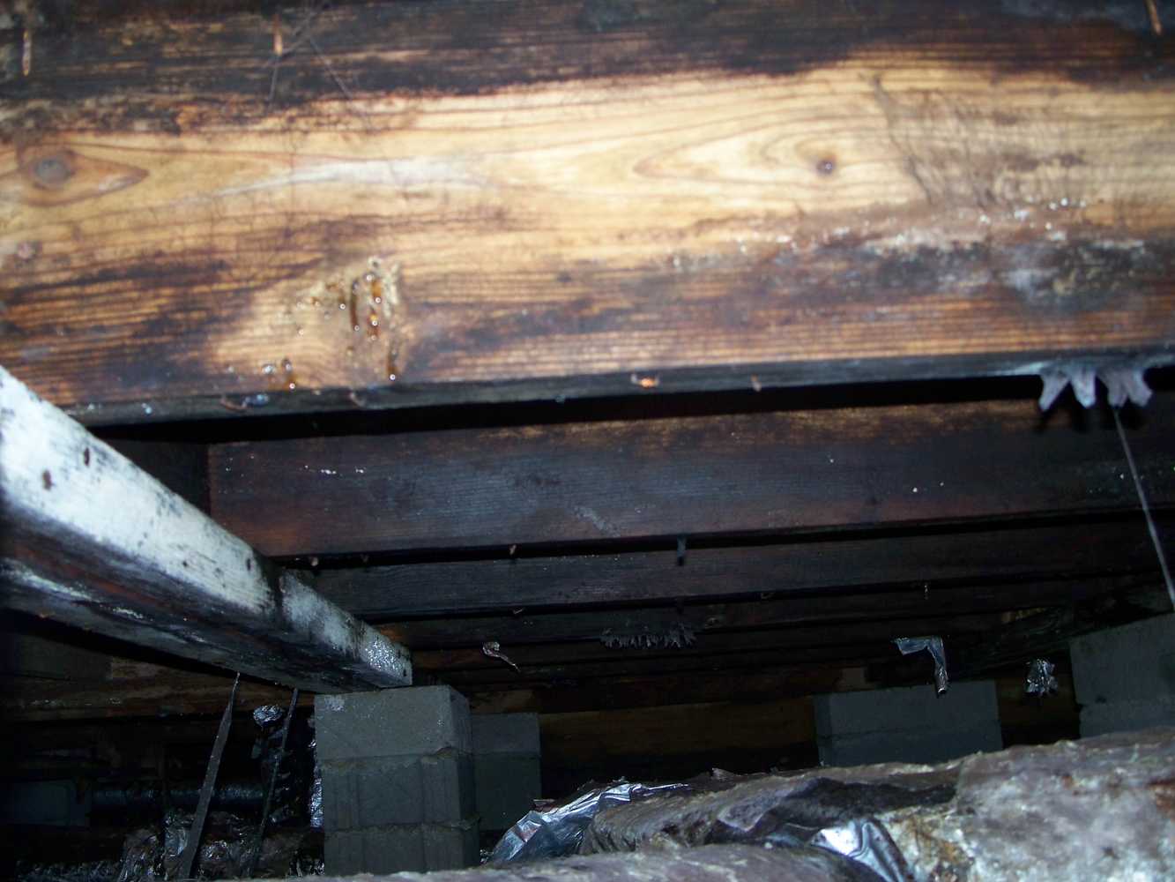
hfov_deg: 50.1
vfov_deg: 38.7
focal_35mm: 37
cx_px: 588
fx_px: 1256
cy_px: 441
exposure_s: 1/60
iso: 200
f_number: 2.8
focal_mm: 7.8
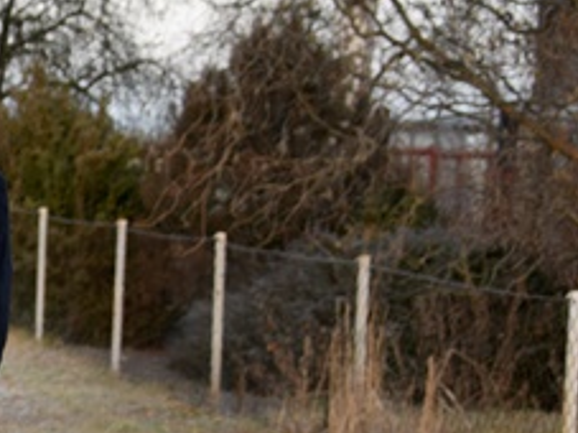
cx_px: -420
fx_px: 3336
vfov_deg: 7.4
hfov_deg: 9.5
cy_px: 469
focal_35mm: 200
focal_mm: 35
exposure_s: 1/100
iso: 125
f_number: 5.6
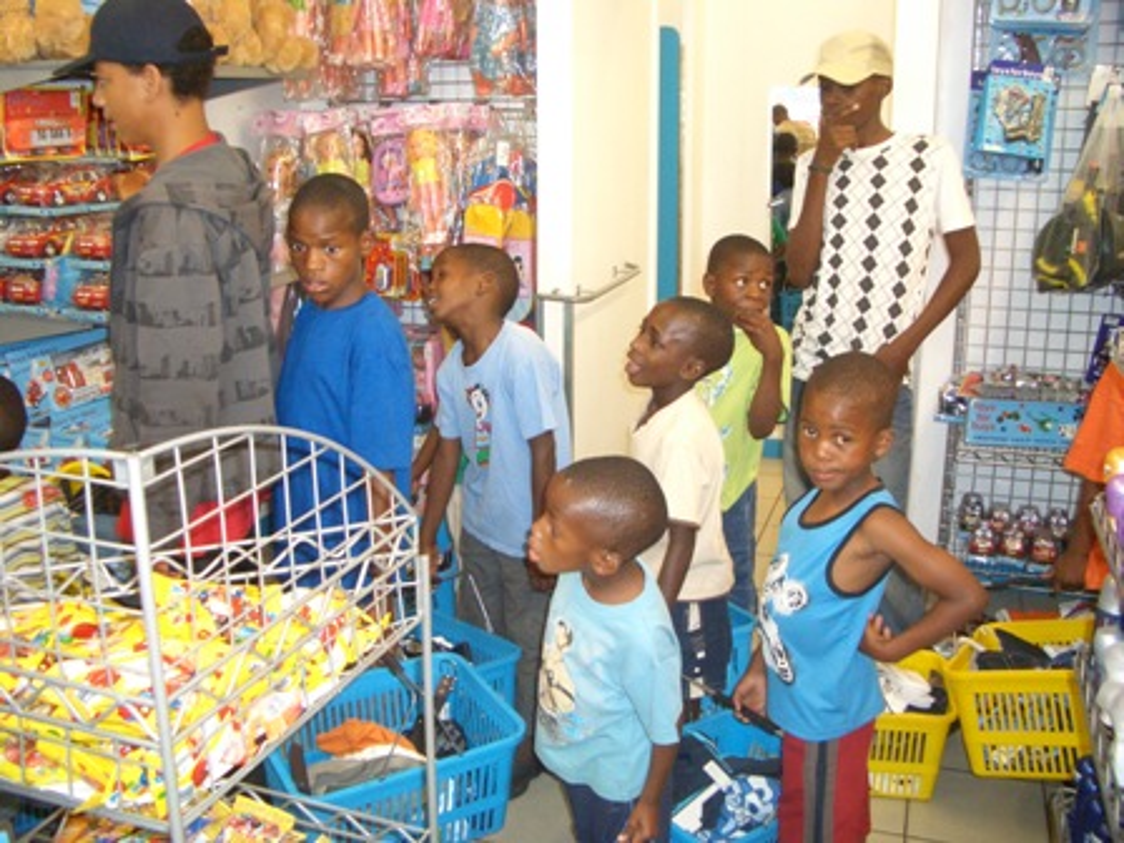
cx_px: 562
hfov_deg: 52.6
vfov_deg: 40.7
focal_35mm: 35
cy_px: 422
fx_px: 1136
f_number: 2.6
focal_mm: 5.8
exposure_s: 1/80
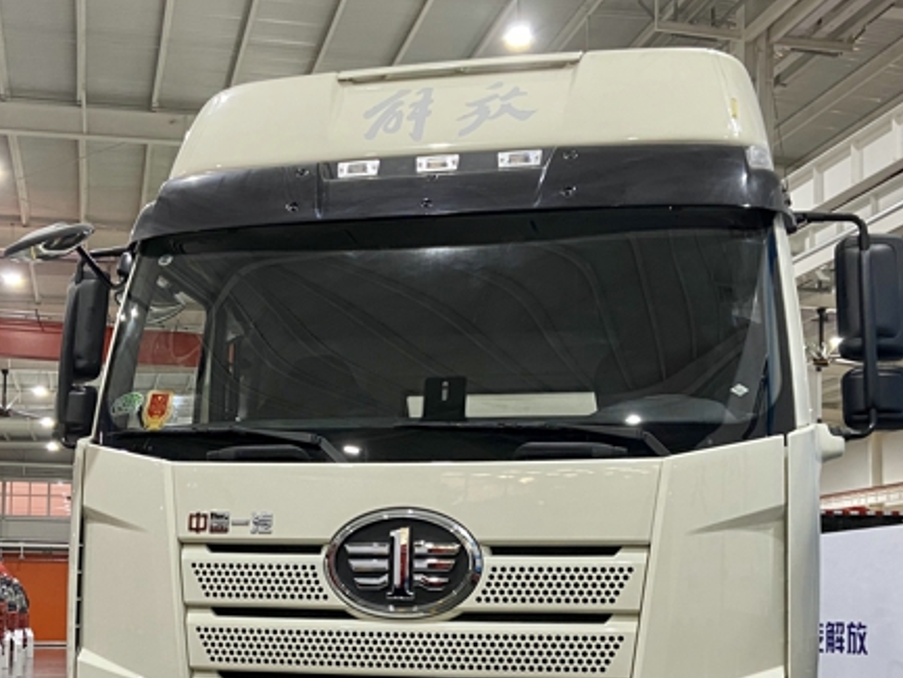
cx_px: 425
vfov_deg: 29.6
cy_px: 540
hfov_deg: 39.6
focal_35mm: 48
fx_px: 1252
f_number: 1.8
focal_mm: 4.25
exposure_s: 1/50
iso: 200
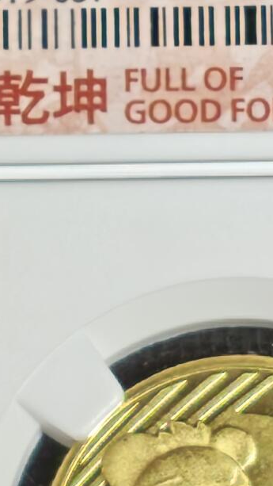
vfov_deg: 5.7
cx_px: 214
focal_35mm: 381
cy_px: 307
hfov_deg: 3.2
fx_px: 4901
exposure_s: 1/360
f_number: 1.5
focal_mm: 4.94
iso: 50
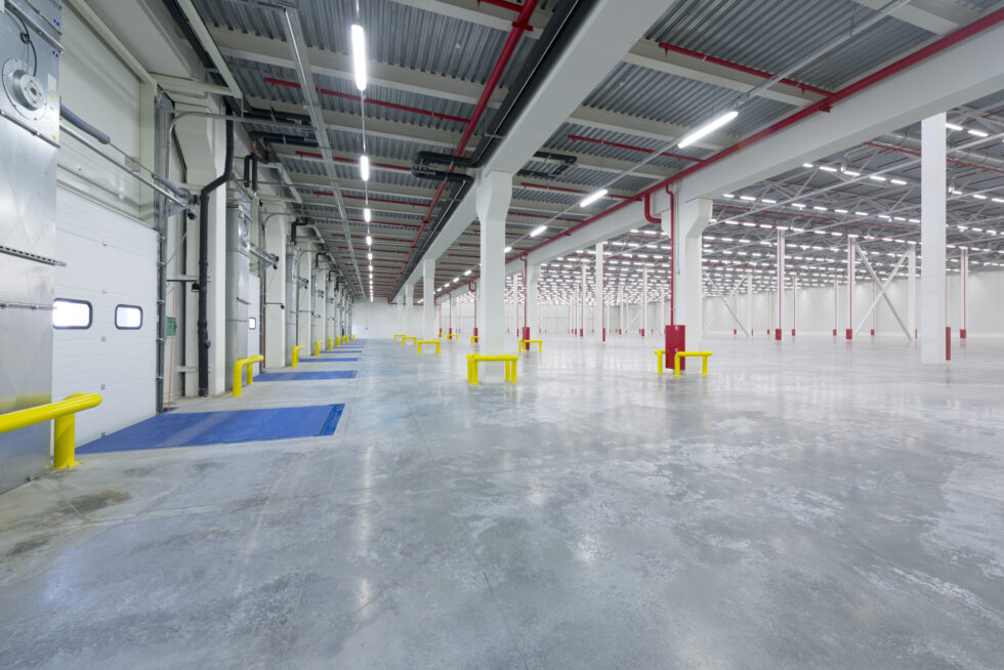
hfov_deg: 104.2
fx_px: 391
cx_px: 502
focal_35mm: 14
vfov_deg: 81.2
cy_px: 335
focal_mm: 14
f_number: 8
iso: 200
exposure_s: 1/5
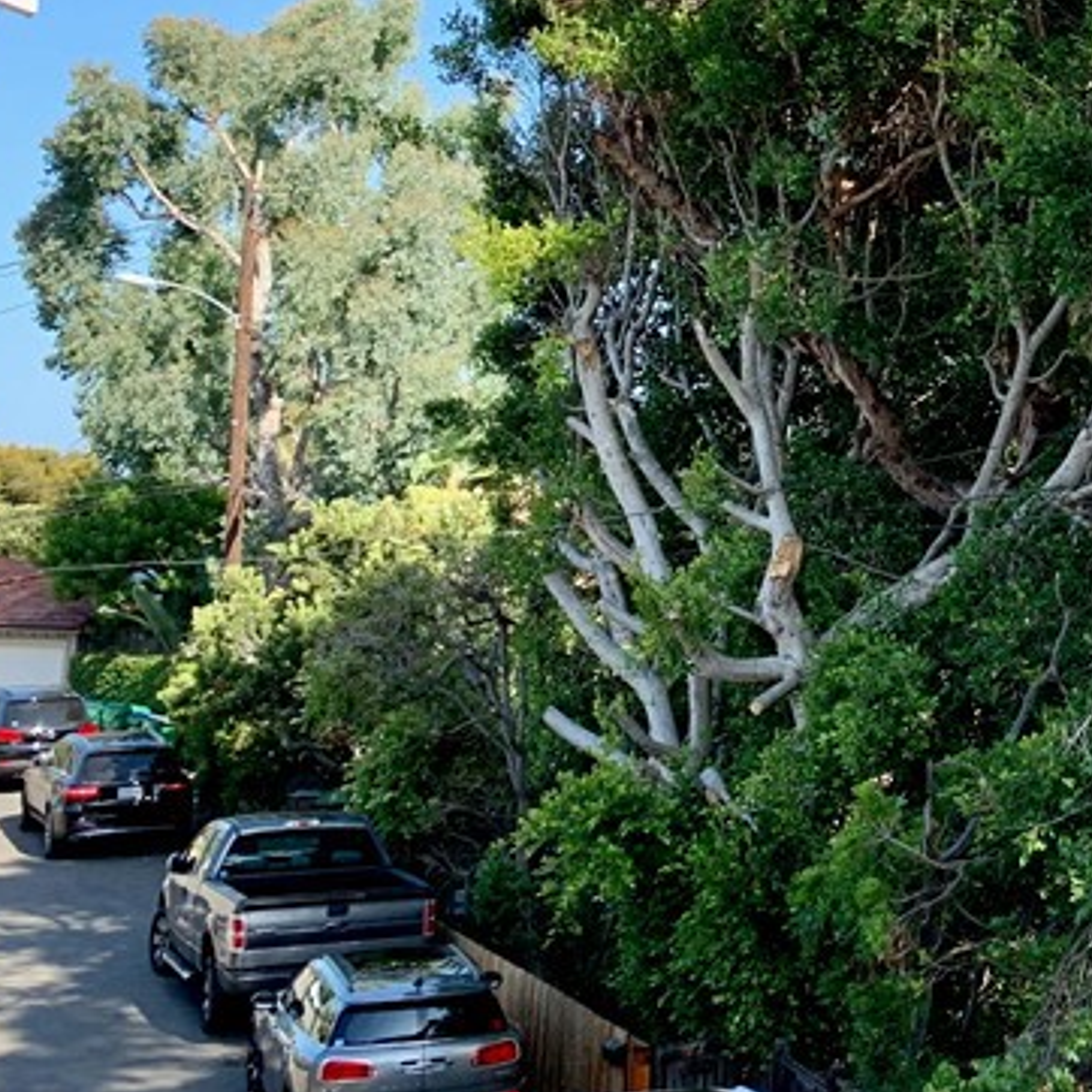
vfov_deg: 26.1
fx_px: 2320
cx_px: 1406
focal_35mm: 65
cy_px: 235
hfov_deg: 23.5
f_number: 1.8
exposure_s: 1/608
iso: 25
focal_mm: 4.25
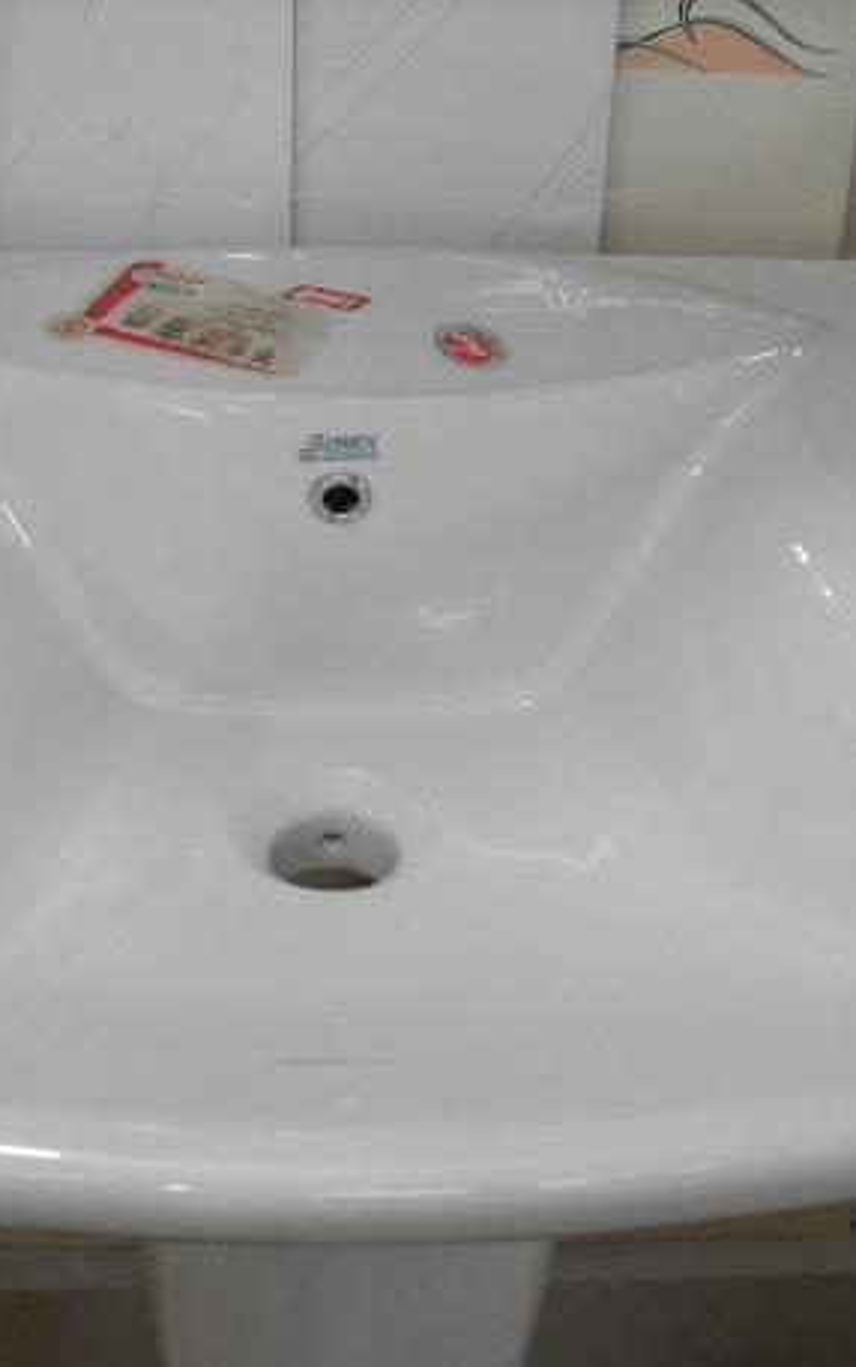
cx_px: 349
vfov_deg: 36.9
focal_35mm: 55
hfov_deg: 23.5
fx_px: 2051
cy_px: 697
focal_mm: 6.3
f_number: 2.8
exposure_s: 1/45
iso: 200
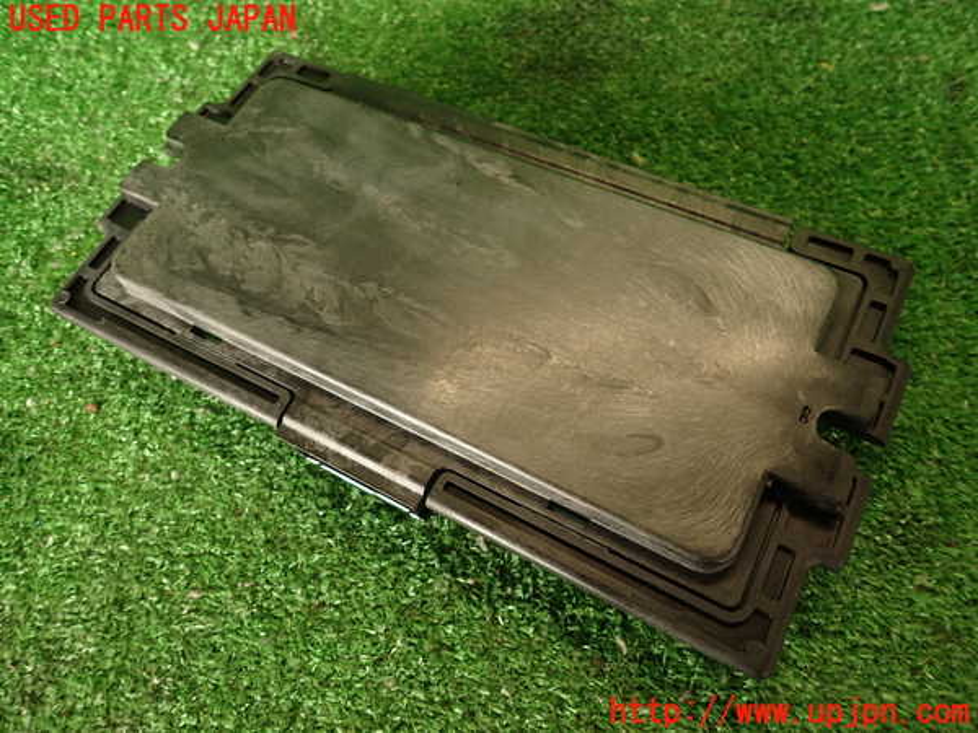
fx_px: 706
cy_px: 366
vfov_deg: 54.9
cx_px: 489
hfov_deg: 69.4
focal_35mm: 25
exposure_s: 1/60
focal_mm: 4.5
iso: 200
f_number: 2
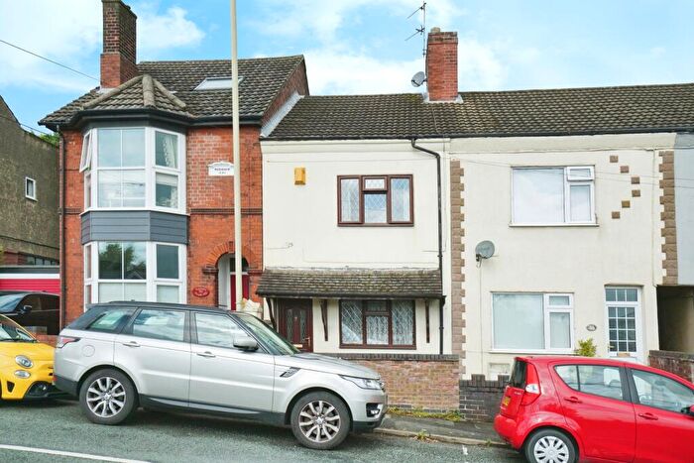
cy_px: 232
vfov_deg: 43.6
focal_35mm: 30
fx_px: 578
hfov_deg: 61.9
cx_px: 347
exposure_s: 1/3200
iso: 2000
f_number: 10
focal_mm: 30
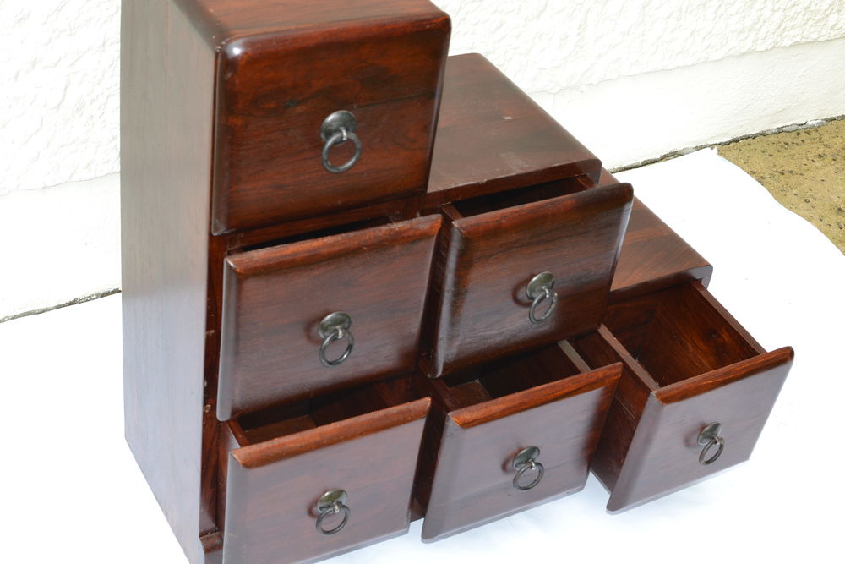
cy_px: 282
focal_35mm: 52
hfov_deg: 37.8
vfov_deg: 25.8
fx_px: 1232
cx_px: 422
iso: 400
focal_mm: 35
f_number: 9
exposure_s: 1/60
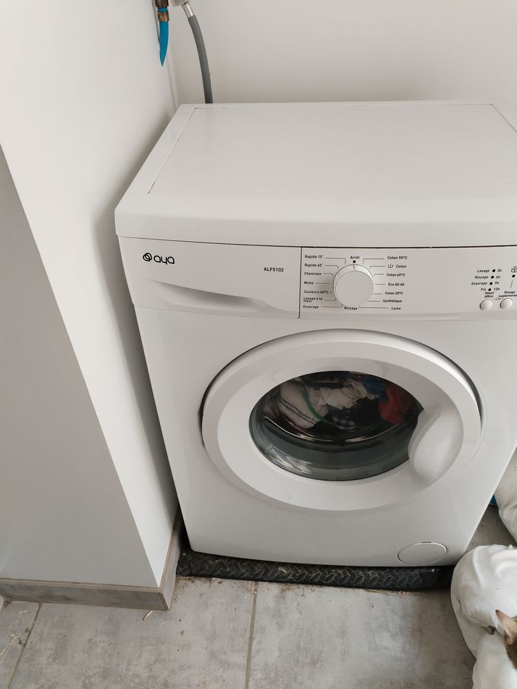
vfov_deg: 67.3
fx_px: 518
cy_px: 344
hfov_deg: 53.1
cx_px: 258
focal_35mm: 26
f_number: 1.8
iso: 252
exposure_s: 1/100
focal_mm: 4.75
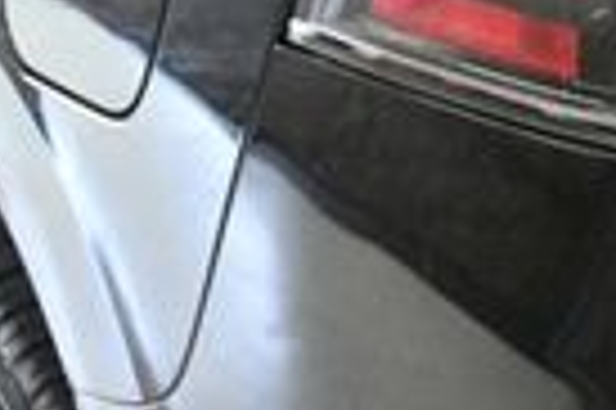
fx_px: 3110
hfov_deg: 10.9
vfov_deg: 7.5
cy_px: -72
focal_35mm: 182
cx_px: 949
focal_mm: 26
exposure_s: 1/125
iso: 2000
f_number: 3.8
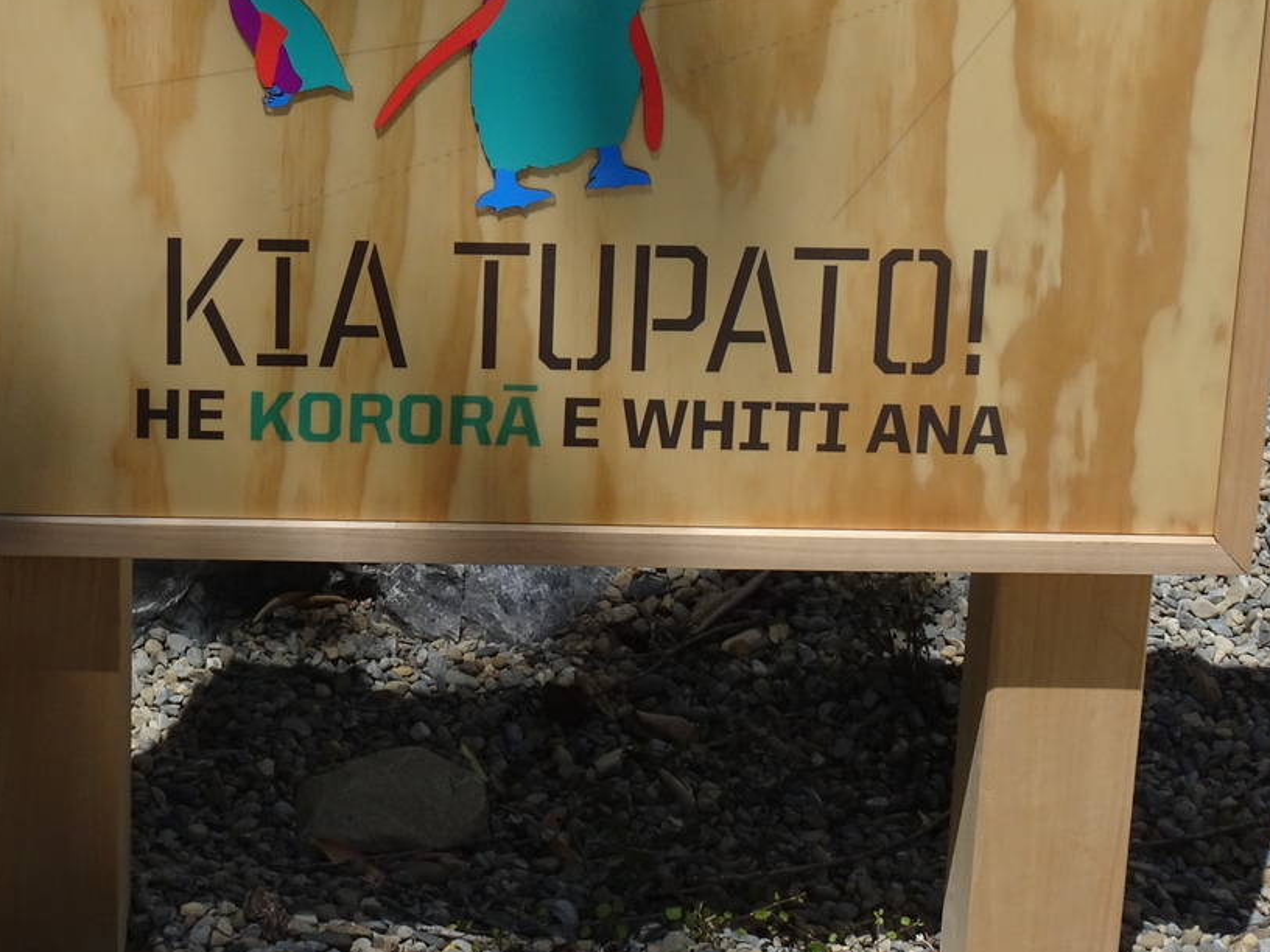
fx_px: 3742
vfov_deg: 14.4
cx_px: 661
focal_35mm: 102
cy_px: 204
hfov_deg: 19.3
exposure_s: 1/500
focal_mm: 8.84
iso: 80
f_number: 6.3
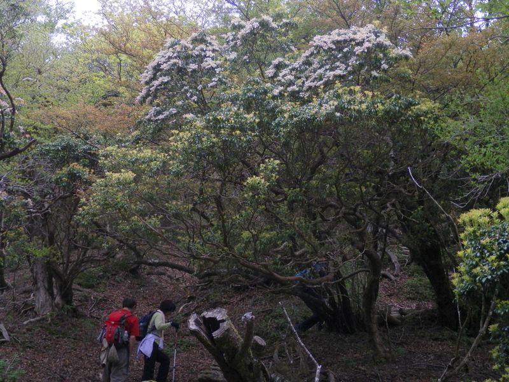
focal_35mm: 45
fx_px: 662
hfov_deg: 42.1
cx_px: 254
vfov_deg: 32.2
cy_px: 191
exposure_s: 1/80
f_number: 3.8
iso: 160
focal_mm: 8
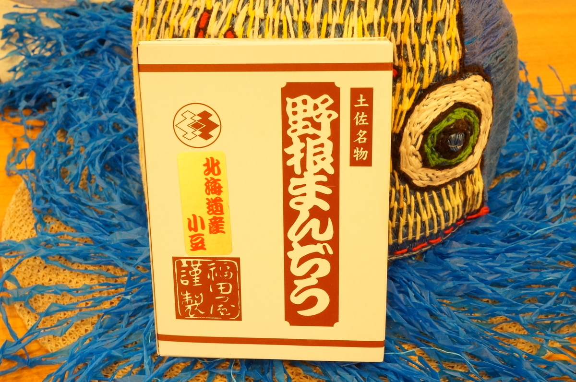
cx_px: 288
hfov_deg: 48.0
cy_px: 191
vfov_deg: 32.9
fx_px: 647
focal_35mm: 40
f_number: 13
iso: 3200
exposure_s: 1/8
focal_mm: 27
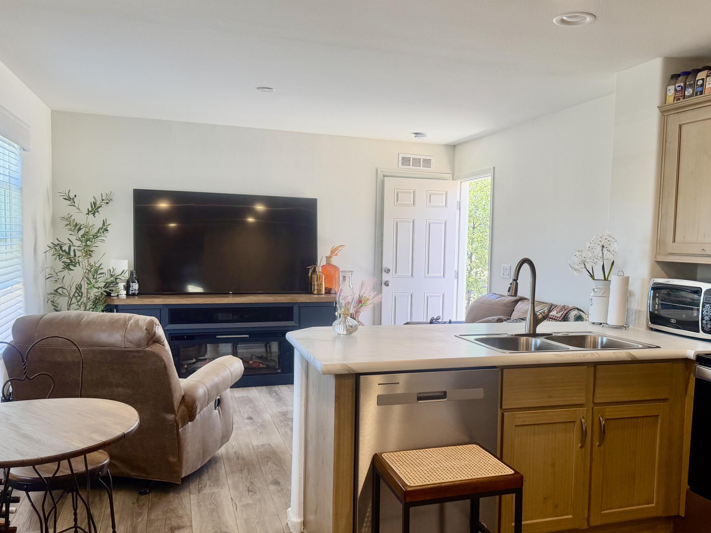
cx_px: 421
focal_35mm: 31
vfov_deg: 45.4
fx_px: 637
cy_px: 291
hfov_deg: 58.0
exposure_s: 1/120
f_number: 1.78
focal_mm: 6.76
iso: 80
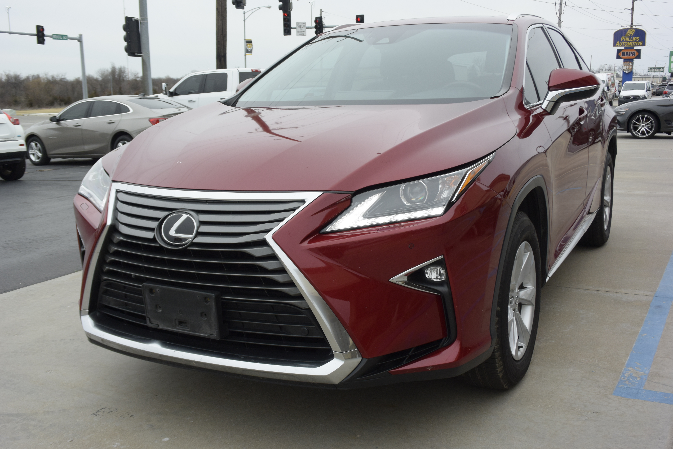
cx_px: 336
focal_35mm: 36
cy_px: 224
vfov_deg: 36.9
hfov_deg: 53.1
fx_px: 673
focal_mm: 13.7
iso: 160
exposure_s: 1/250
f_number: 4
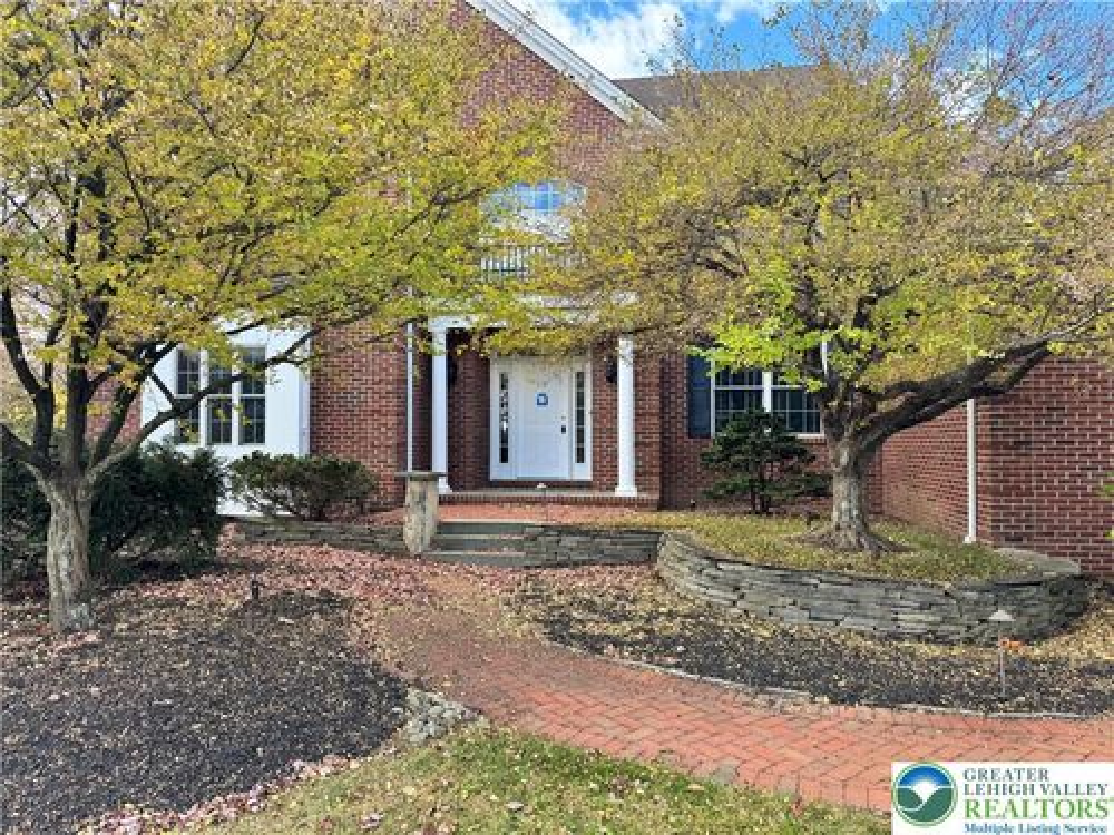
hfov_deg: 71.6
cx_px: 557
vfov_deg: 56.8
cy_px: 418
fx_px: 772
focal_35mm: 24
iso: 80
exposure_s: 1/402
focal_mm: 6.76
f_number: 1.78
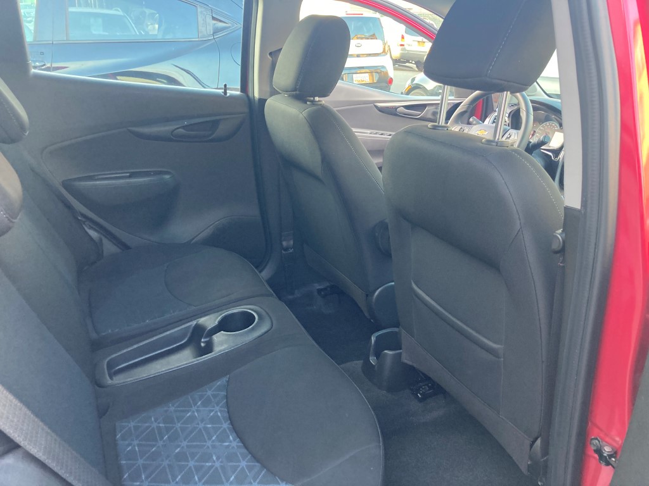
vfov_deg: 49.7
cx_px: 324
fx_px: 525
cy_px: 243
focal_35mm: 28
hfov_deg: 63.4
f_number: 1.8
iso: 200
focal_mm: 3.99
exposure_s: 1/60
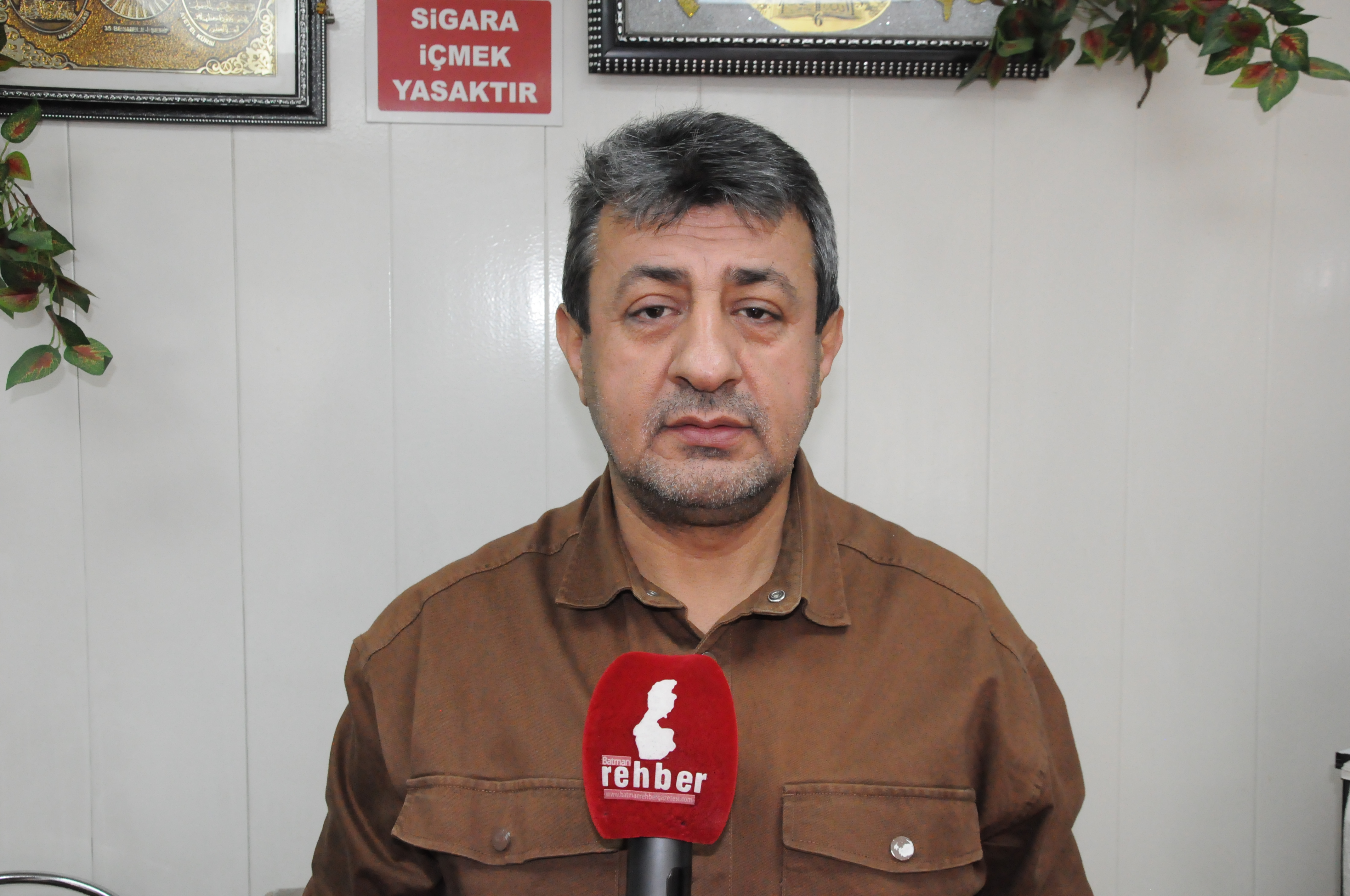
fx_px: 1405
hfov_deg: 51.3
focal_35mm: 38
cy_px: 448
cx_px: 675
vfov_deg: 35.4
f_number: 9
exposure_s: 1/200
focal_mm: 25
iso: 3200
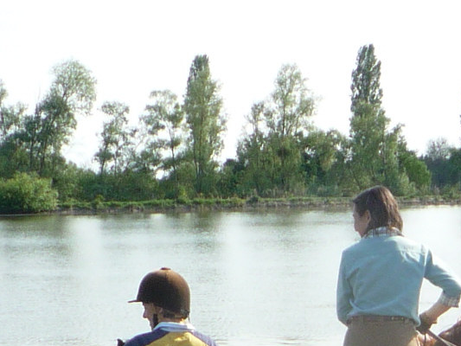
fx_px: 1918
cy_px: 550
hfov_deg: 13.7
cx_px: 277
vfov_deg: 9.9
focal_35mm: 144
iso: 100
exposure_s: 1/400
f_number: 4
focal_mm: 5.2
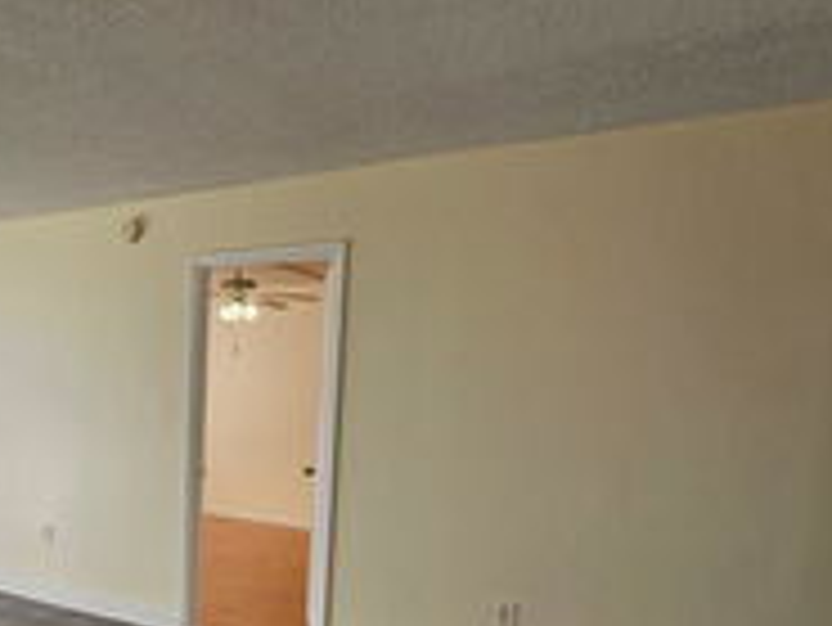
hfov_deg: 55.8
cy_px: 495
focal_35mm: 30
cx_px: 169
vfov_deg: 44.7
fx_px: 722
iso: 50
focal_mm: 2.2
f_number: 2.2
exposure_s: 1/308
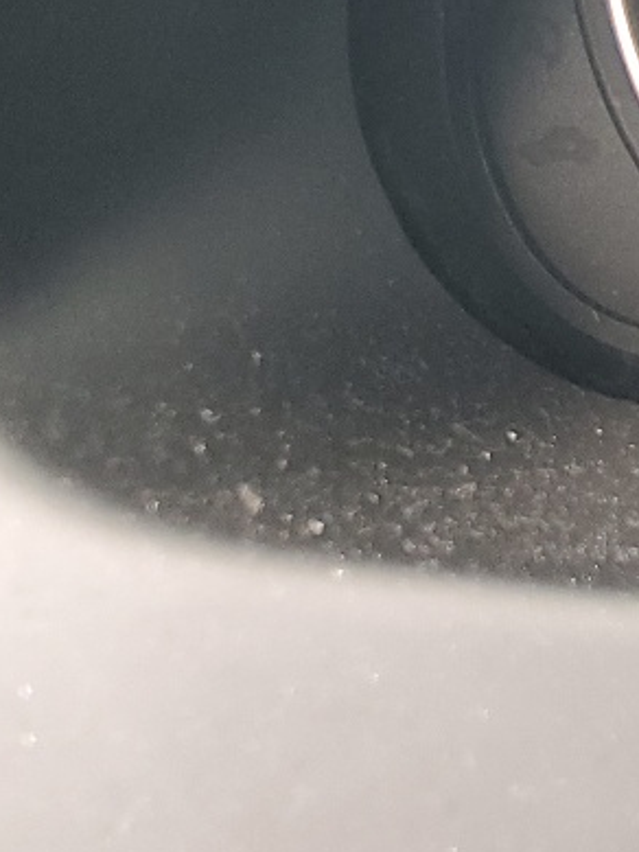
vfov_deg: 17.5
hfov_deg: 11.4
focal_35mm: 107
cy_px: -169
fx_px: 2632
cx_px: 1552
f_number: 1.5
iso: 82
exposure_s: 1/120
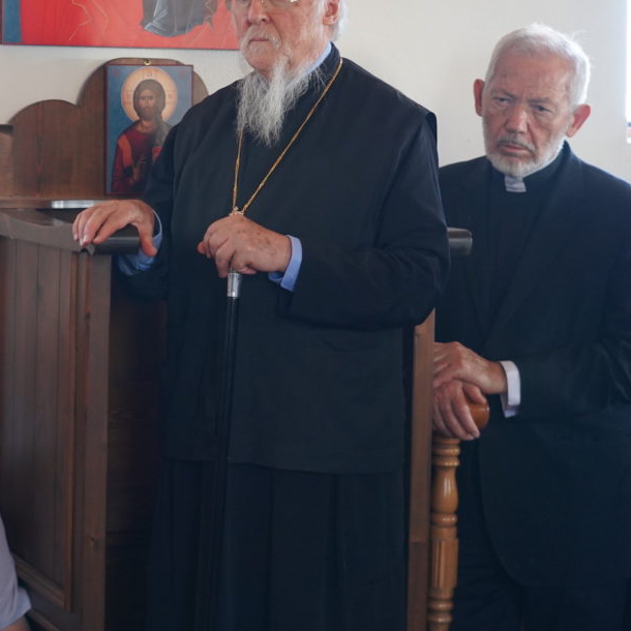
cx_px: 94
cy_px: 231
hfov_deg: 19.7
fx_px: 1794
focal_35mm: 87
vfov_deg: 19.9
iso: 2500
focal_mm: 52
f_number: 4
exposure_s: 1/160
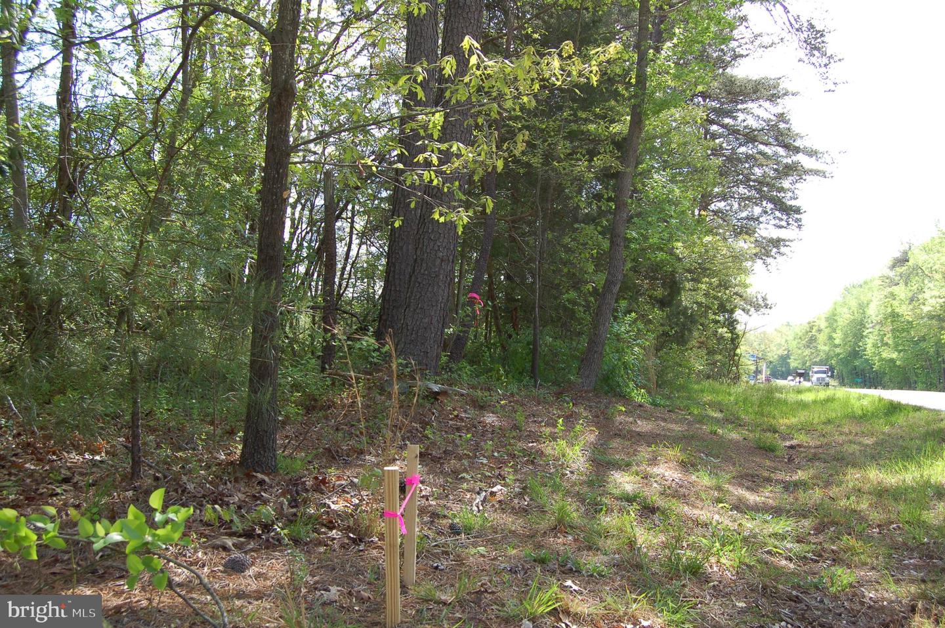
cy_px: 314
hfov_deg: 53.2
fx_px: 944
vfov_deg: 36.8
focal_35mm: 36
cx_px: 472
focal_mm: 24
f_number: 6.3
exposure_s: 1/160
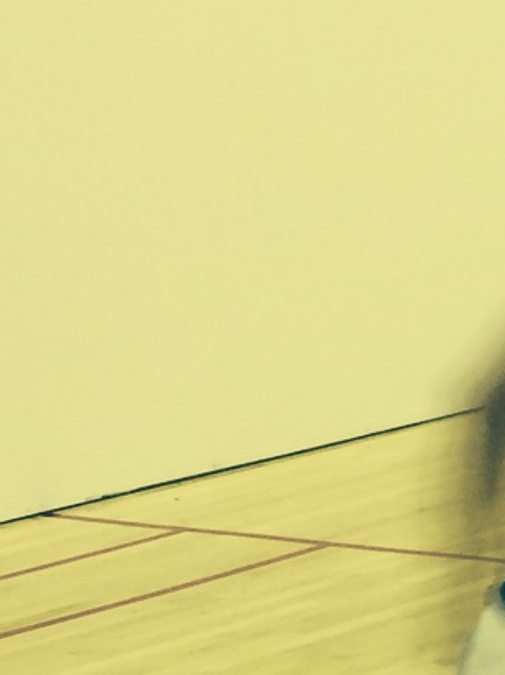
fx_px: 2921
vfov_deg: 12.6
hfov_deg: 9.2
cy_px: 978
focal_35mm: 150
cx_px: 1054
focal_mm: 4.12
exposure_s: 1/30
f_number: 2.2
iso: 80
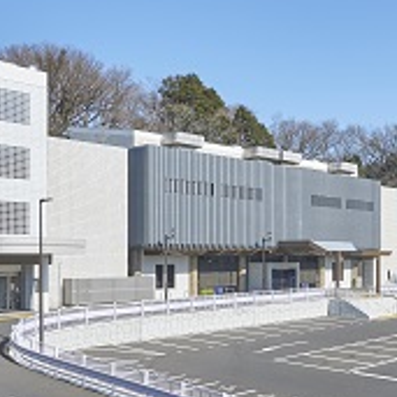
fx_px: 662
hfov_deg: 32.4
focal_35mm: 51
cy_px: 258
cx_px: 322
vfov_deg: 33.2
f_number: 16
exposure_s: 1/50
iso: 100
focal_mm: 18
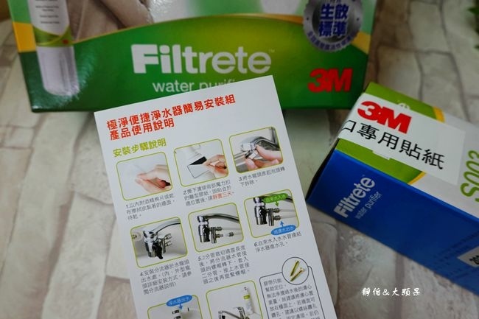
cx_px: 240
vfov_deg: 53.1
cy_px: 160
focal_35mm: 24
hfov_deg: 73.8
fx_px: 319
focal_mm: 9
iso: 250
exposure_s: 1/30
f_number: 2.8
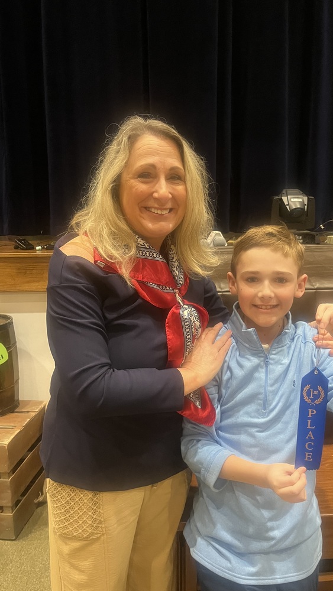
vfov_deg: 66.1
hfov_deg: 40.2
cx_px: 180
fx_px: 455
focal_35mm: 29
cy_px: 291
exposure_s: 1/60
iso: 400
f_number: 1.6
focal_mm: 5.1
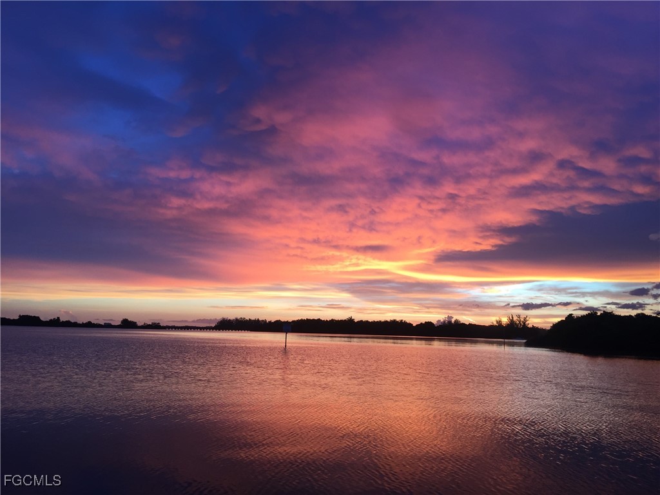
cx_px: 330
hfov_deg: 61.7
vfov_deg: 48.2
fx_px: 553
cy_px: 248
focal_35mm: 29
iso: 40
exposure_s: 1/60
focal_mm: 4.15
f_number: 2.2
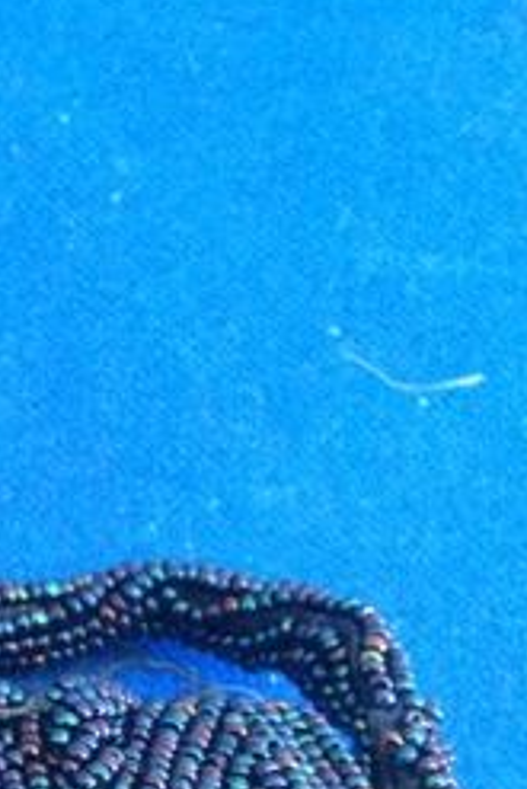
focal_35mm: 110
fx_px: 2412
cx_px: -814
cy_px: 781
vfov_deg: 18.1
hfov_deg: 10.4
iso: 250
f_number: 2.2
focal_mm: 4.15
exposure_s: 1/15
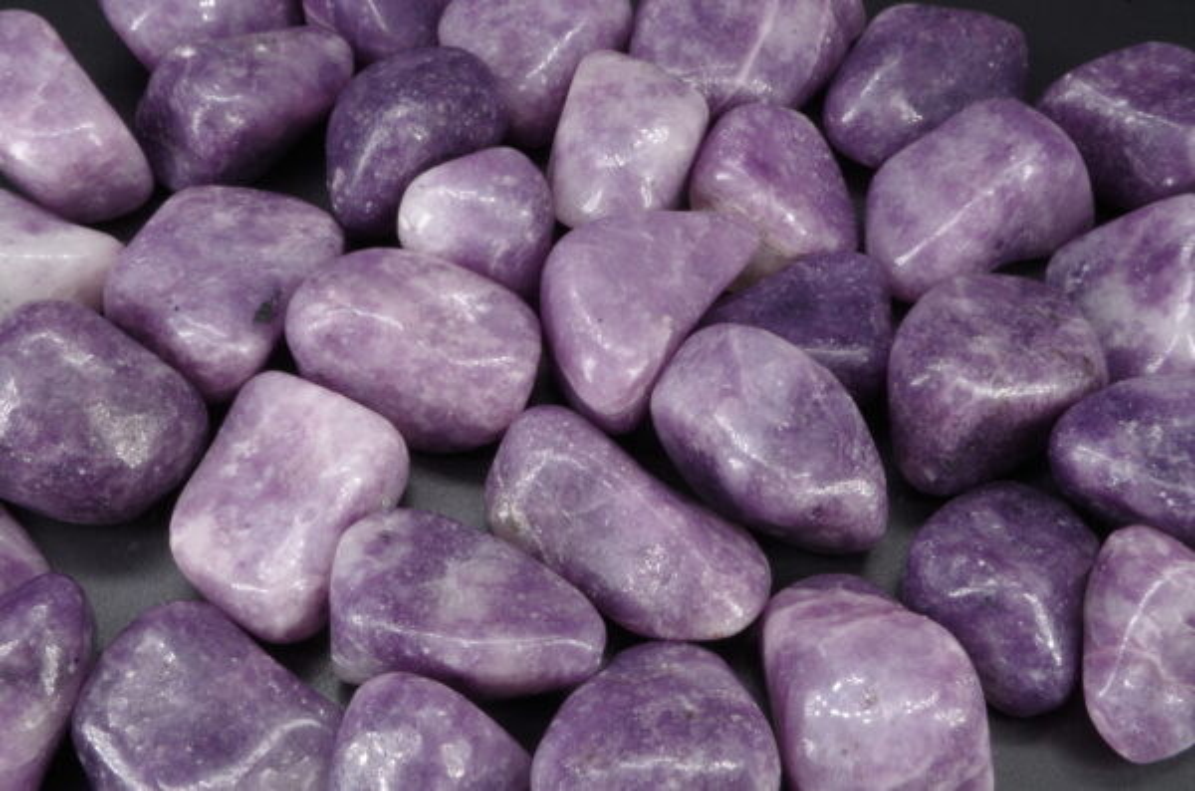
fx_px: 1292
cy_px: 396
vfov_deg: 34.0
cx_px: 598
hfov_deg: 49.7
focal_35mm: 39
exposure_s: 1/1.67
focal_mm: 26.25
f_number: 4.5
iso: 100
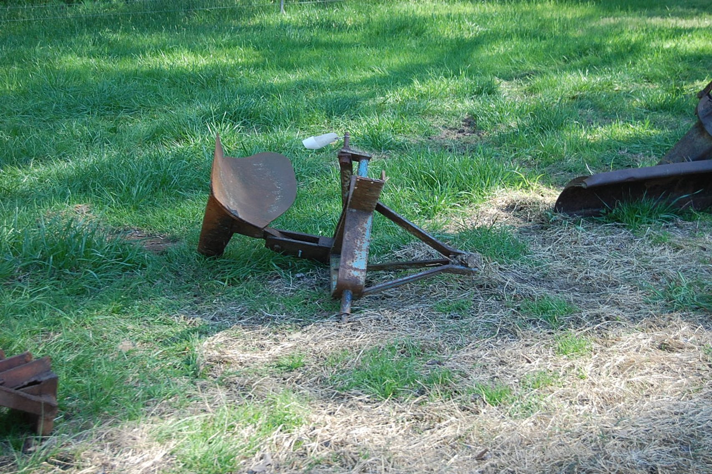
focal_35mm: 57
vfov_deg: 23.7
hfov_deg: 35.1
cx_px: 356
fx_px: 1126
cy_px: 237
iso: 320
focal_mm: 38
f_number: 5.6
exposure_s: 1/125
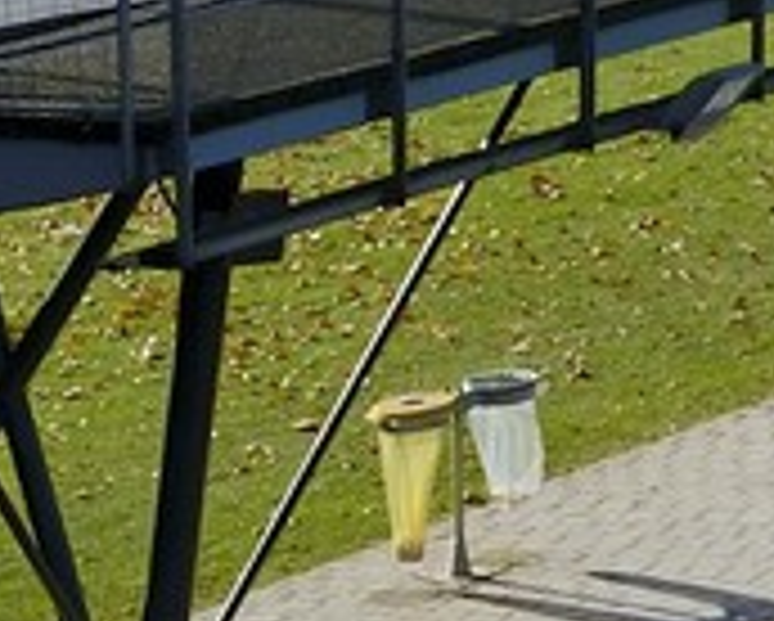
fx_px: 6995
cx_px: 3159
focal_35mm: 305
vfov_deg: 5.0
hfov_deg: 5.5
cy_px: -594
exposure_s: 1/320
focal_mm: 35
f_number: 10
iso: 200
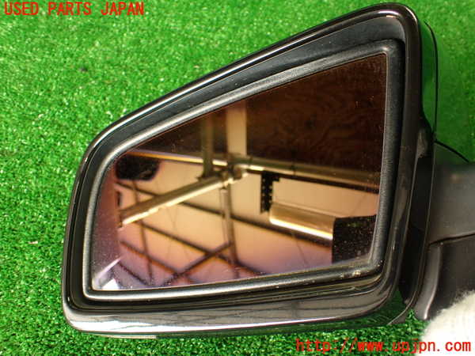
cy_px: 178
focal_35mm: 30
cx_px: 238
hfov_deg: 60.0
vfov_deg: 46.8
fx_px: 412
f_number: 2.3
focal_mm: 5.4
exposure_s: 1/40
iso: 200
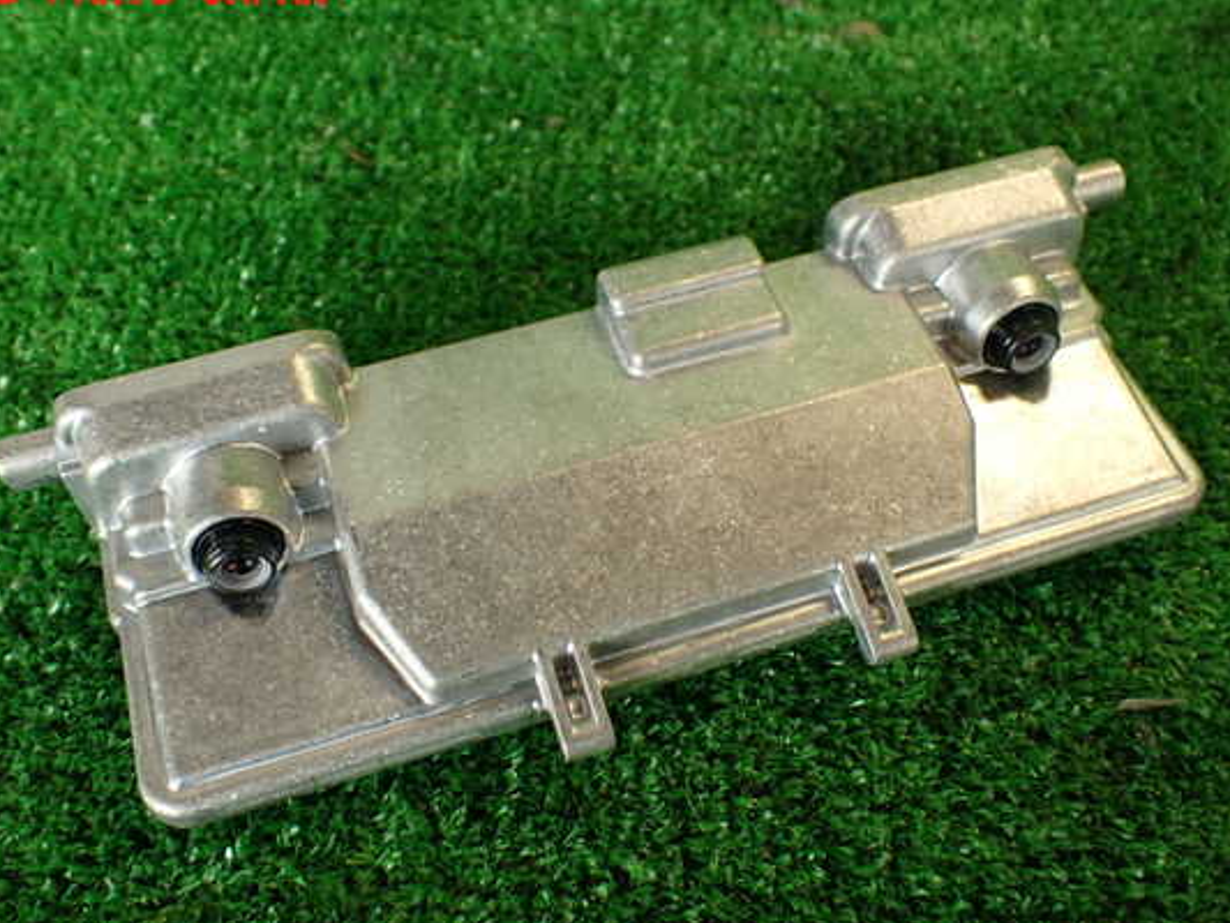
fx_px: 1279
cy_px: 480
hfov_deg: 51.3
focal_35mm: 36
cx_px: 600
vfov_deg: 39.7
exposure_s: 1/50
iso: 200
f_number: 2.4
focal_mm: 5.79
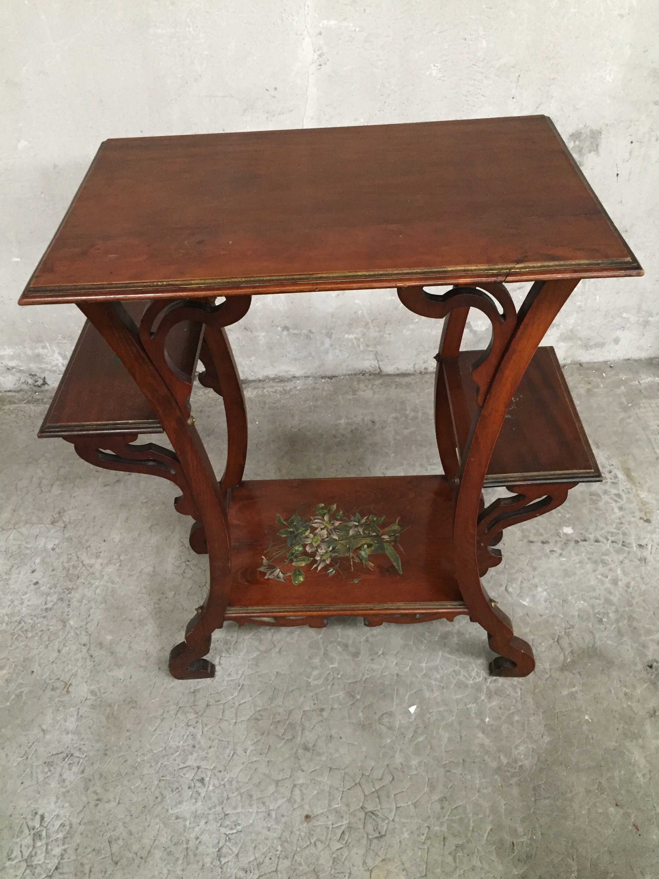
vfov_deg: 61.7
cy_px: 440
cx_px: 330
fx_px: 736
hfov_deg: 48.2
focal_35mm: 29
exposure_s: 1/17
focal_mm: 4.15
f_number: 2.2
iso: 250
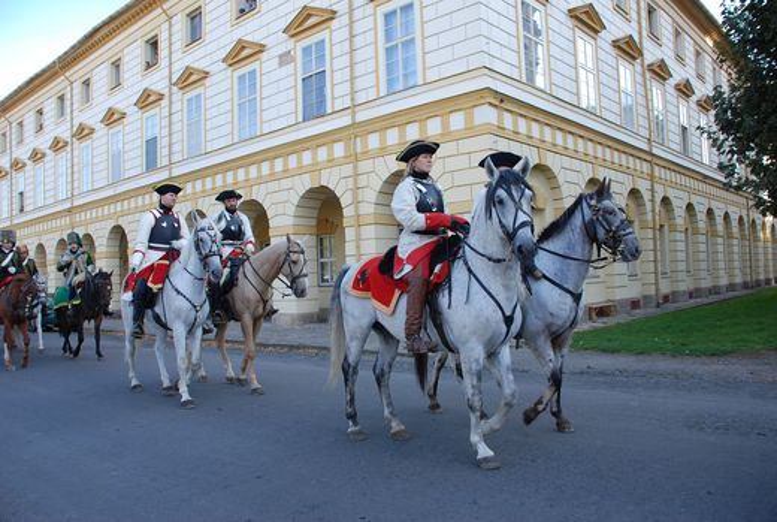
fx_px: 649
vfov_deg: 43.8
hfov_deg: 61.8
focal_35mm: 30
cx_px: 388
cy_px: 261
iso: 160
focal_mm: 20
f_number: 5.6
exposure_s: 1/125
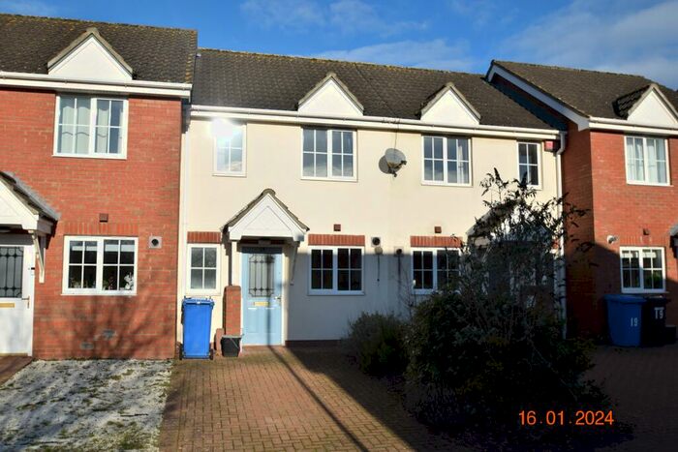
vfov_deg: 43.6
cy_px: 226
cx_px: 339
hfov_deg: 61.9
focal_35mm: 30
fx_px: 565
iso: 100
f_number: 9
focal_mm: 20
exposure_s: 1/320
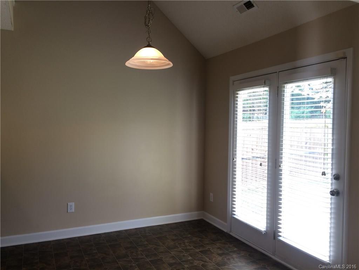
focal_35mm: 29
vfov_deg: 48.2
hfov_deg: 61.7
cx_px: 180
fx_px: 301
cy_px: 135
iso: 32
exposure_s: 1/30
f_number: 2.2
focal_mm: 4.15
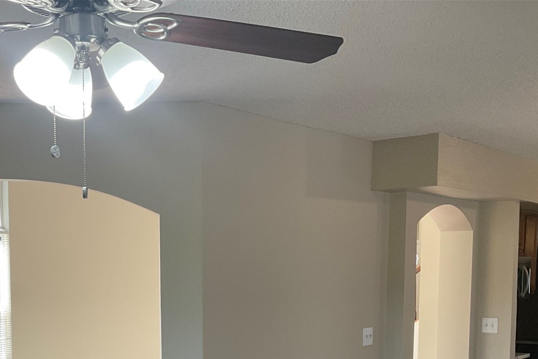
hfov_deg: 37.4
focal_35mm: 52
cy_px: 347
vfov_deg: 24.9
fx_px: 777
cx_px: 143
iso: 64
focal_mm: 3
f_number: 1.8
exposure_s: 1/120
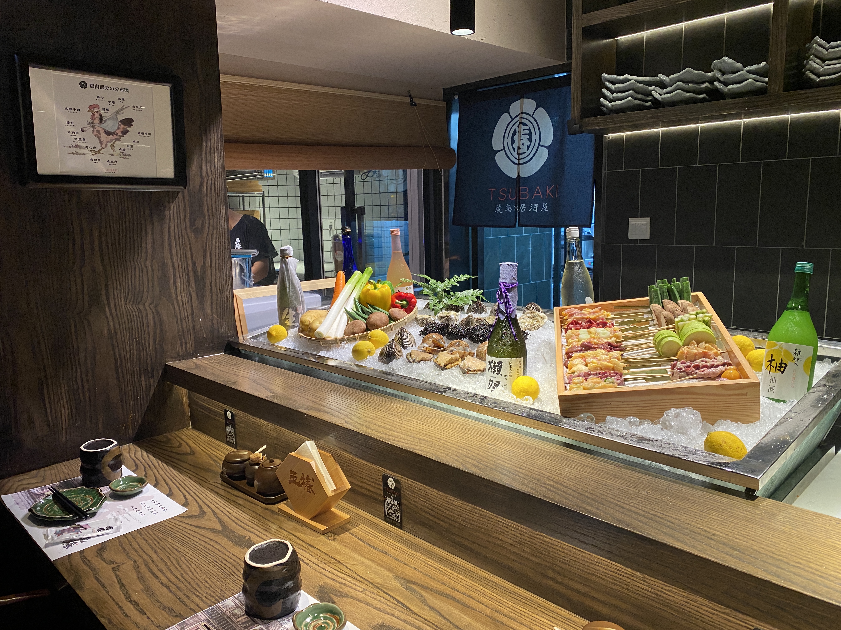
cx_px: 420
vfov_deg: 53.1
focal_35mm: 26
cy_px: 315
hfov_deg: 67.3
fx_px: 632
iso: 125
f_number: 1.8
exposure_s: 1/90
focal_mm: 4.25
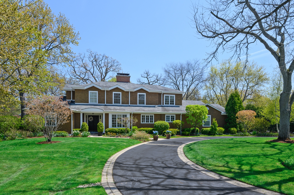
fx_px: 184
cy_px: 98
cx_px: 147
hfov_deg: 77.4
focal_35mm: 22
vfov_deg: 56.1
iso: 200
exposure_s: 1/180
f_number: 8
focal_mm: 22.5
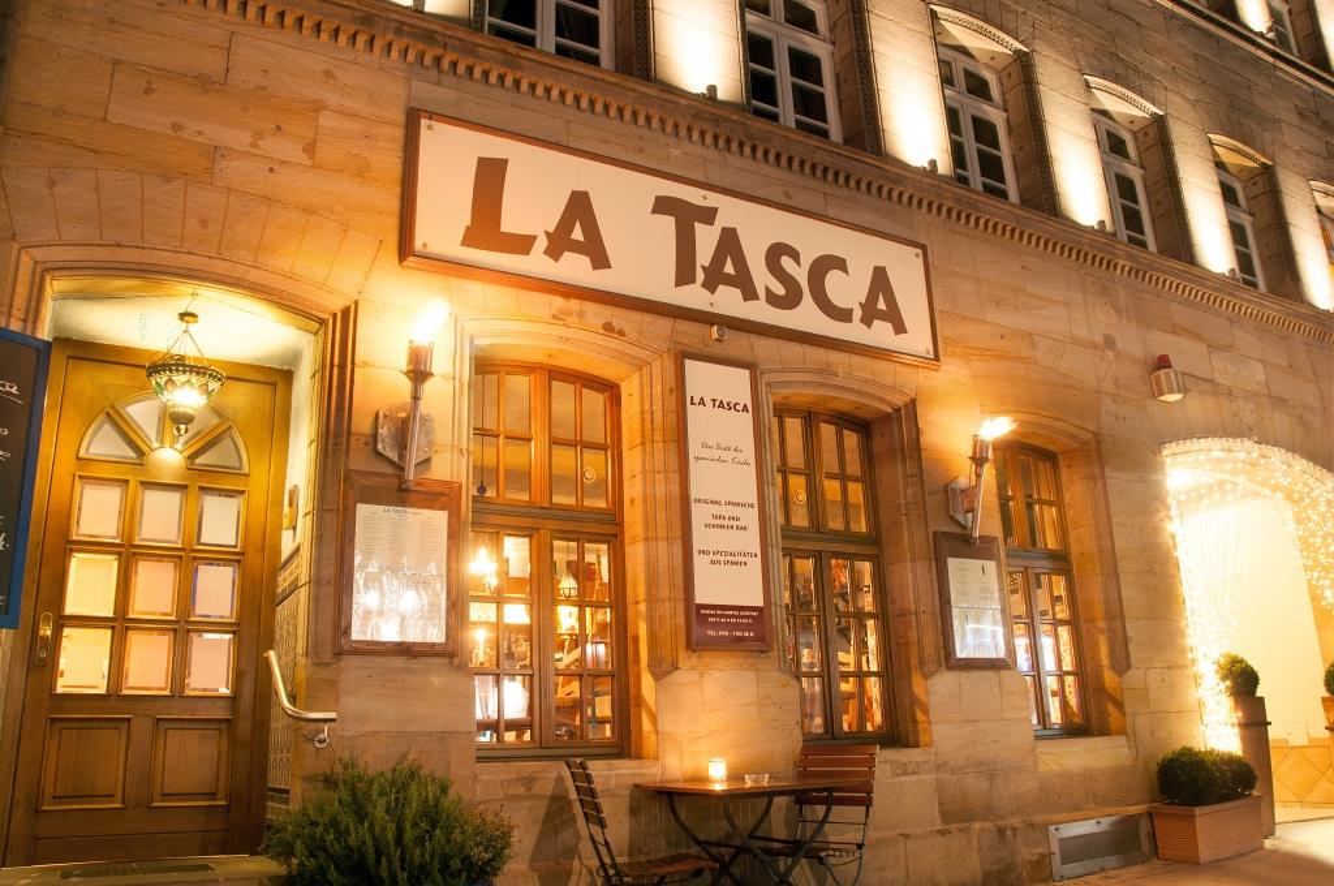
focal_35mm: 46
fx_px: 1721
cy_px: 443
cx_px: 667
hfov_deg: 42.4
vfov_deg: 28.9
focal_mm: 31
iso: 640
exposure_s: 6
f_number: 11
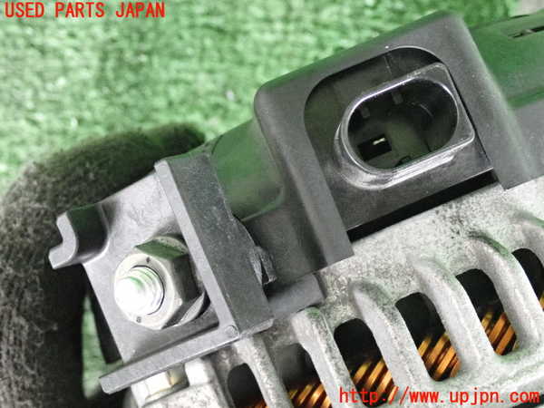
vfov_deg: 18.0
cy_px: 204
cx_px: 272
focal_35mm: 82
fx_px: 1289
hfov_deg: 23.8
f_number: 4.3
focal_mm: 14.62
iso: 4000
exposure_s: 1/125
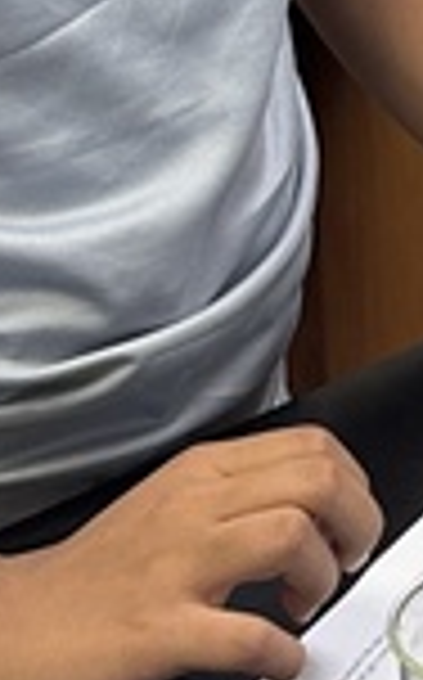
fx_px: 3200
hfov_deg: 7.3
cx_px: 792
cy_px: -423
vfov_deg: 11.5
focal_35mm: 173
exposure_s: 1/60
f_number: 1.78
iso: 125
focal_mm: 6.86
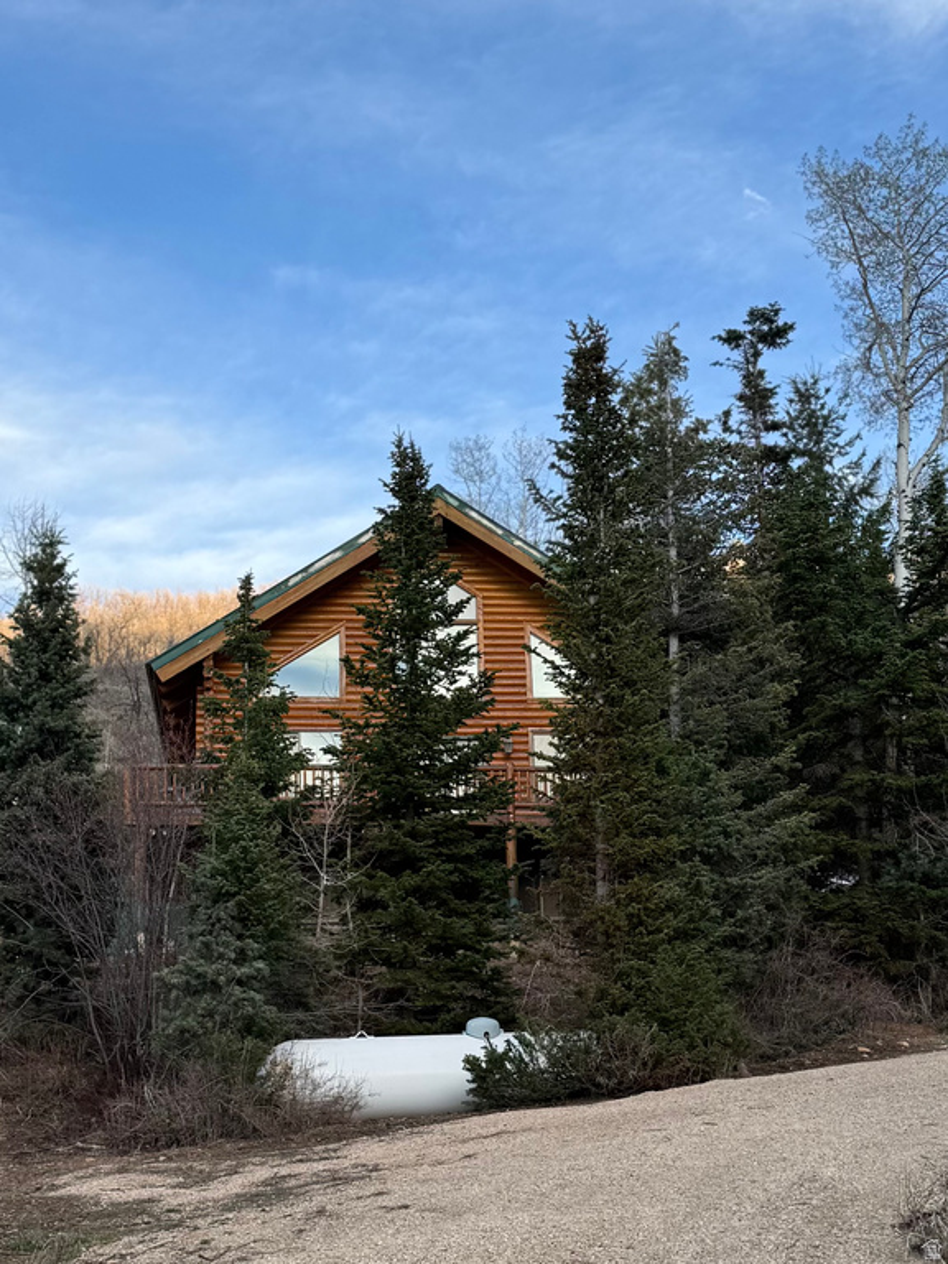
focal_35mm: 24
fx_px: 876
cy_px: 632
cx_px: 474
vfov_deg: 71.6
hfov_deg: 56.8
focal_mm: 6.76
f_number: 1.78
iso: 80
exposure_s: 1/1042
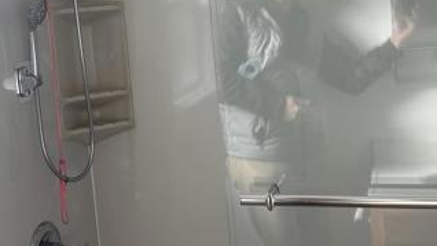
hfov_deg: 36.6
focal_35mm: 57
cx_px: 192
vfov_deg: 21.0
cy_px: 69
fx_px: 661
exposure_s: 1/443
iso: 50
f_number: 1.5
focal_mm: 5.7
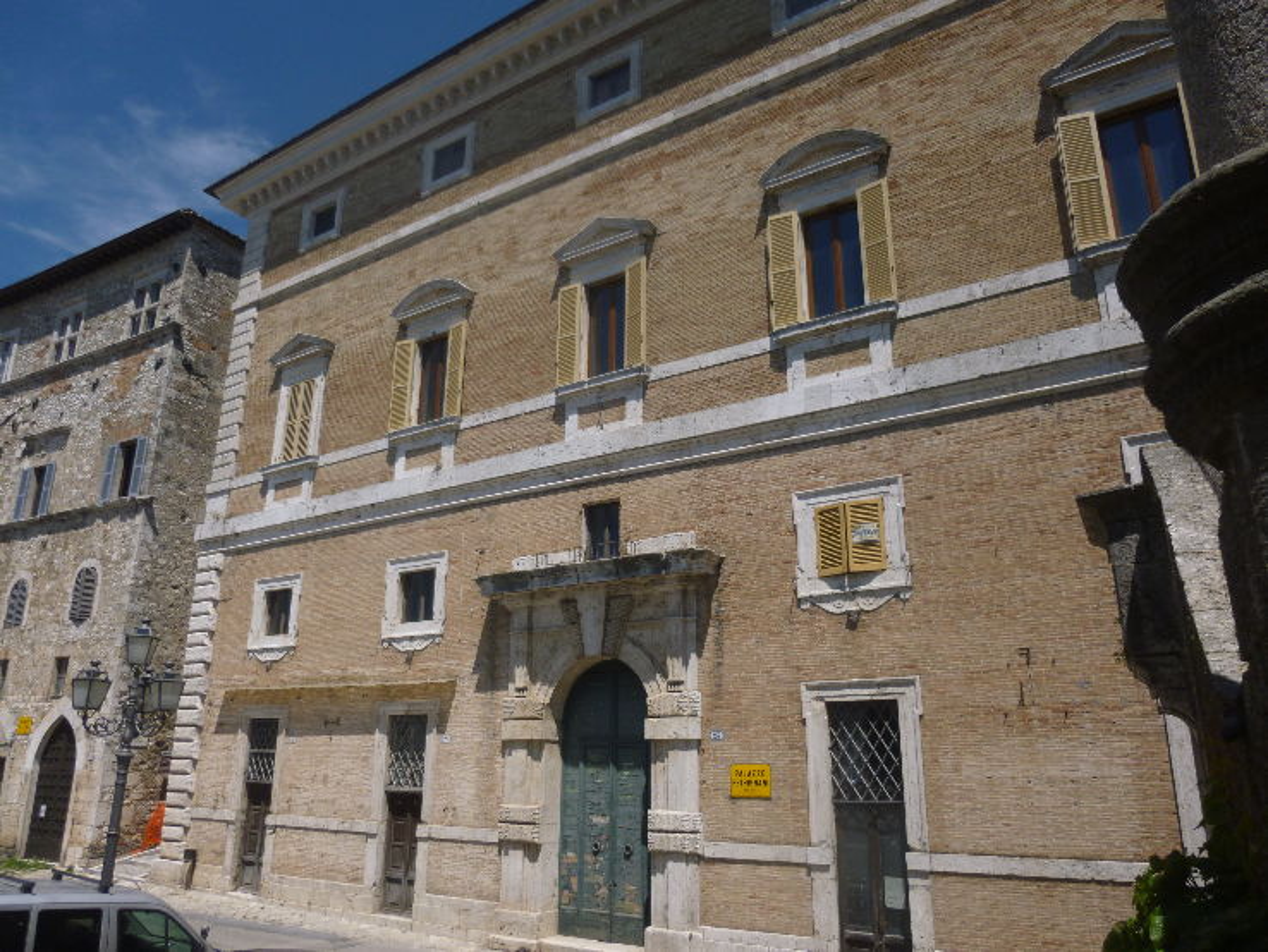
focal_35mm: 25
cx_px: 634
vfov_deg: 54.9
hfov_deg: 69.4
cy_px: 476
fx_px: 916
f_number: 9
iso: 100
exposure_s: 1/250
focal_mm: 4.5
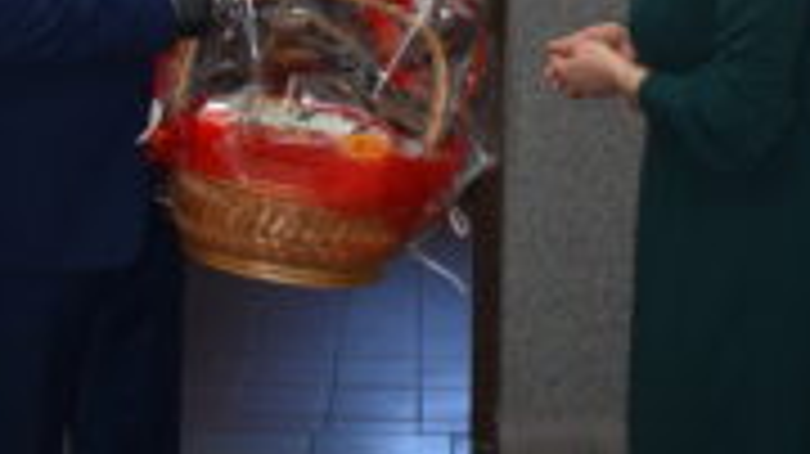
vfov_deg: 13.9
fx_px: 1808
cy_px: -108
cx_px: 477
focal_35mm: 84
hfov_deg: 25.2
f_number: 3.8
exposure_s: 1/100
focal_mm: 23
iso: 400
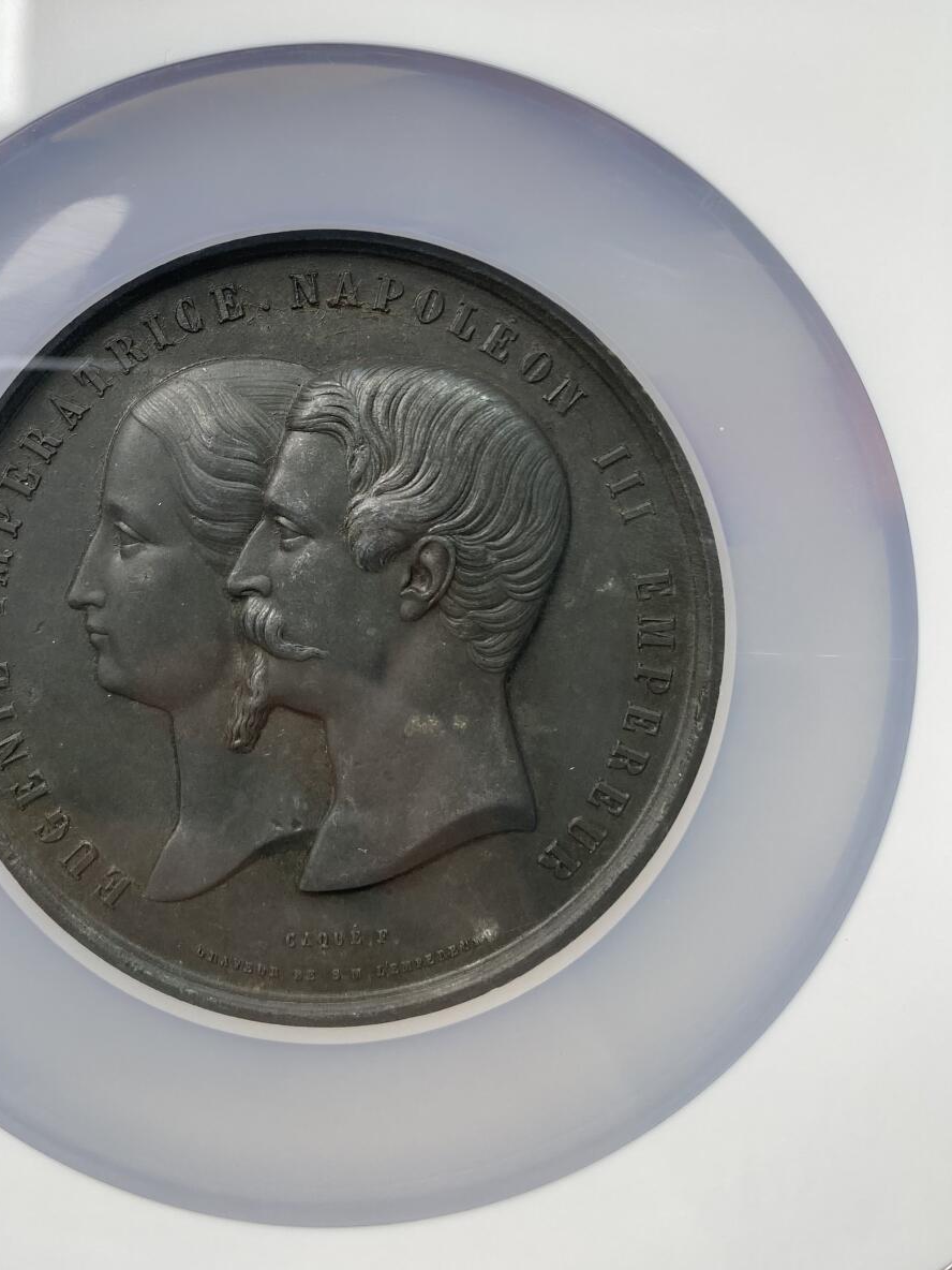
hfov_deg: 37.3
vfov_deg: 48.0
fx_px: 1393
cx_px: 304
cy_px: 408
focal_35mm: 38
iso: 32
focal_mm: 4.25
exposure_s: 1/166
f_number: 1.8
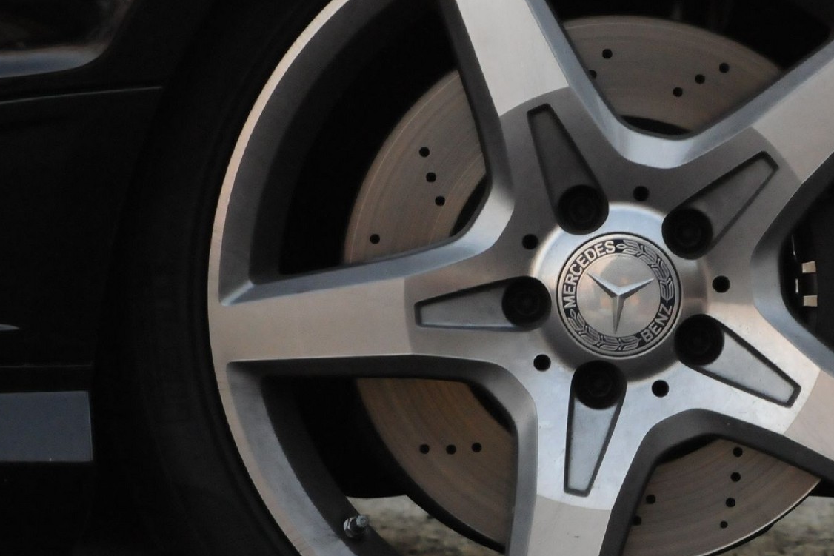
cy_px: 328
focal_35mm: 326
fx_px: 7553
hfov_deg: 6.3
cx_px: 713
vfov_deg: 4.2
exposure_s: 1/50
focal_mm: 98
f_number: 9
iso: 2000
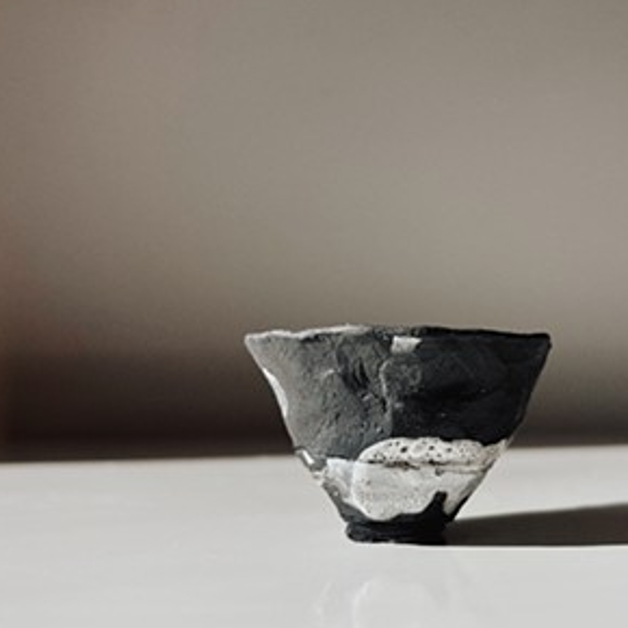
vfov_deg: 43.9
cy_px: 323
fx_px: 780
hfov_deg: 43.6
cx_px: 381
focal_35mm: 38
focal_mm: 6
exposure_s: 1/1205
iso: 50
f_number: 1.6
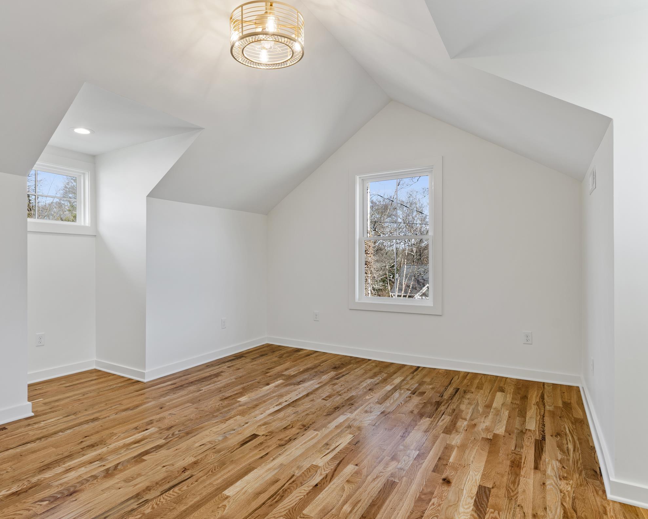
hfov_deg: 81.3
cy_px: 272
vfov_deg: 69.2
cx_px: 289
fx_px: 376
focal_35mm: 20
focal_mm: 11
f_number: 9
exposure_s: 1/2
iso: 100
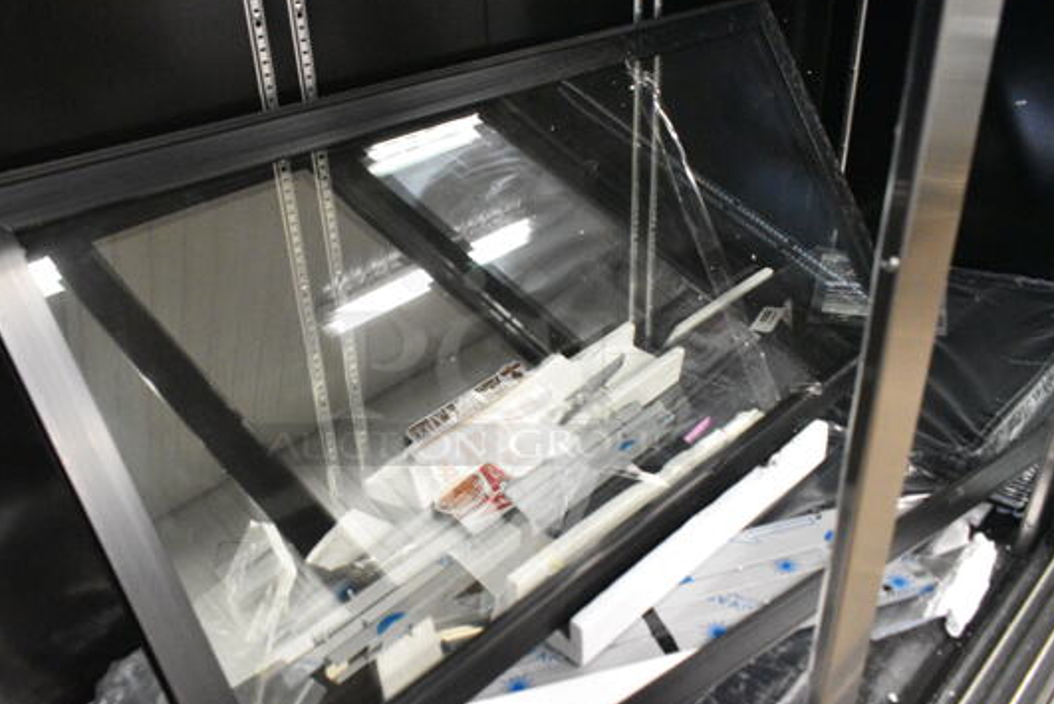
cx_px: 474
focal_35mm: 31
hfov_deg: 60.1
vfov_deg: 42.4
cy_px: 361
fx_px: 908
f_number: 5
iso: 6400
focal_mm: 18
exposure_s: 1/100
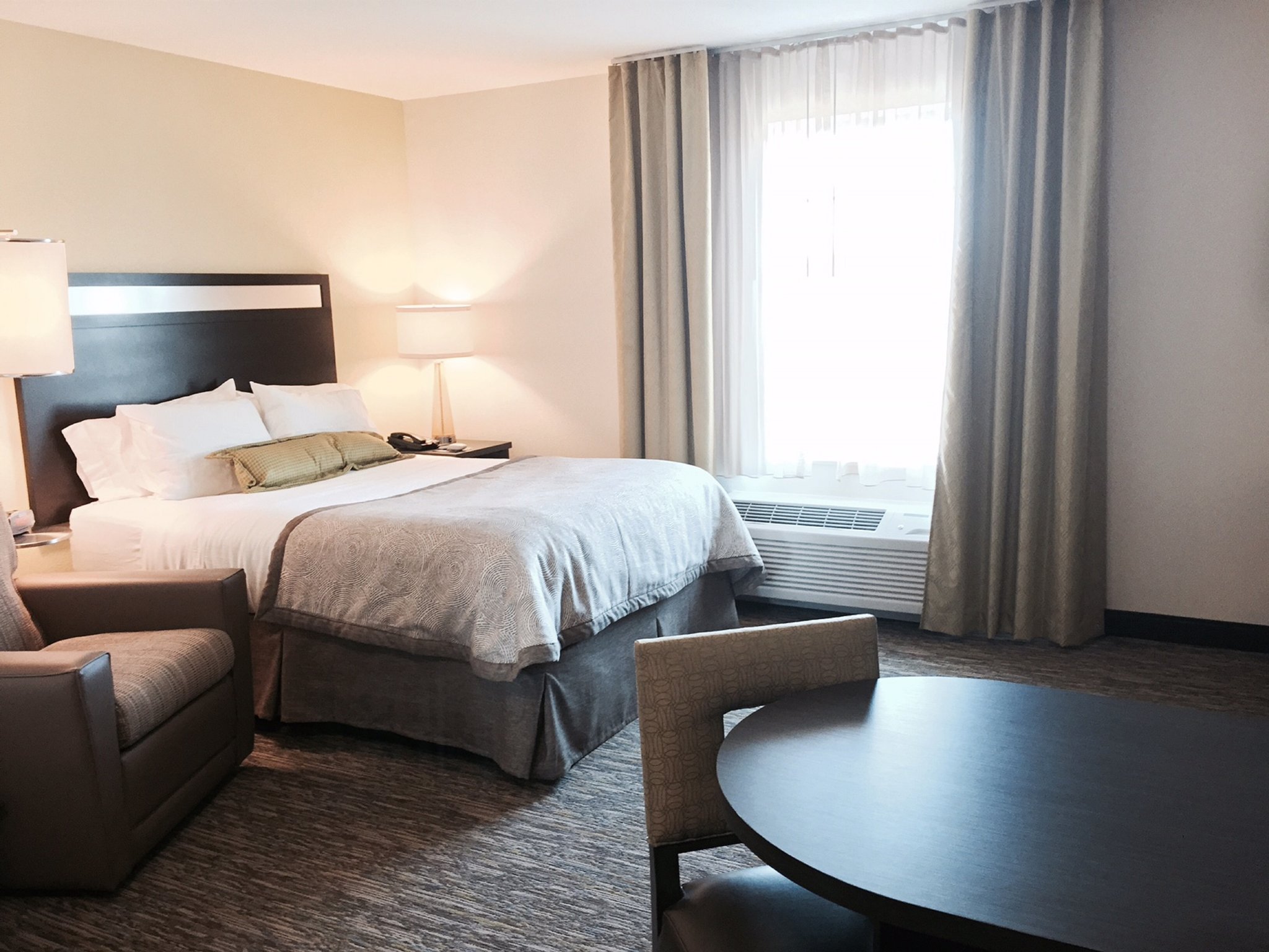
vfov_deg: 48.2
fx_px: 1063
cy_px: 476
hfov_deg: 61.7
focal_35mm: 29
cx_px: 634
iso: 250
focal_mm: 4.15
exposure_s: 1/30
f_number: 2.2
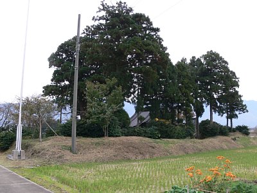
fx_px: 260
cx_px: 128
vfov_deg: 40.7
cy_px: 96
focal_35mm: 35
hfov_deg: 52.6
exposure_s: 1/100
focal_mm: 7.4
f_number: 5
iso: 80
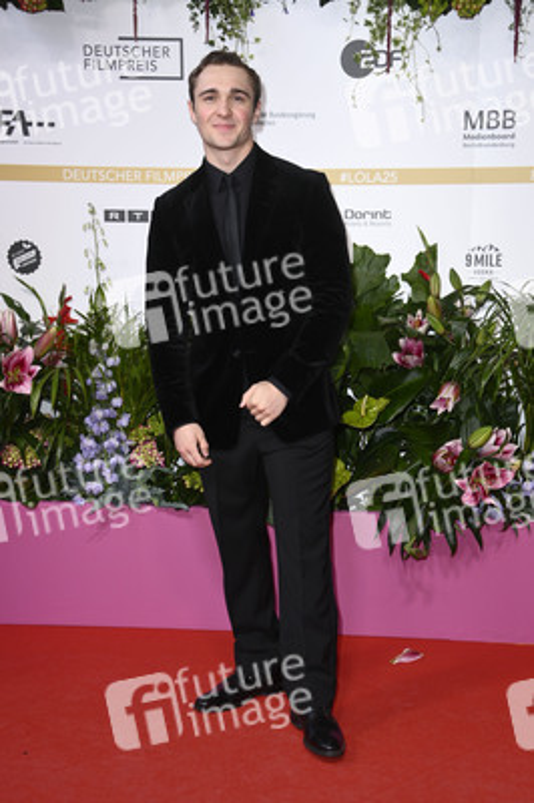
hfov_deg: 20.9
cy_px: 402
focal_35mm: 65
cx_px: 267
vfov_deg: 31.0
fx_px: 1449
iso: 500
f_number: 5.6
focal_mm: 65
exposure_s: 1/250
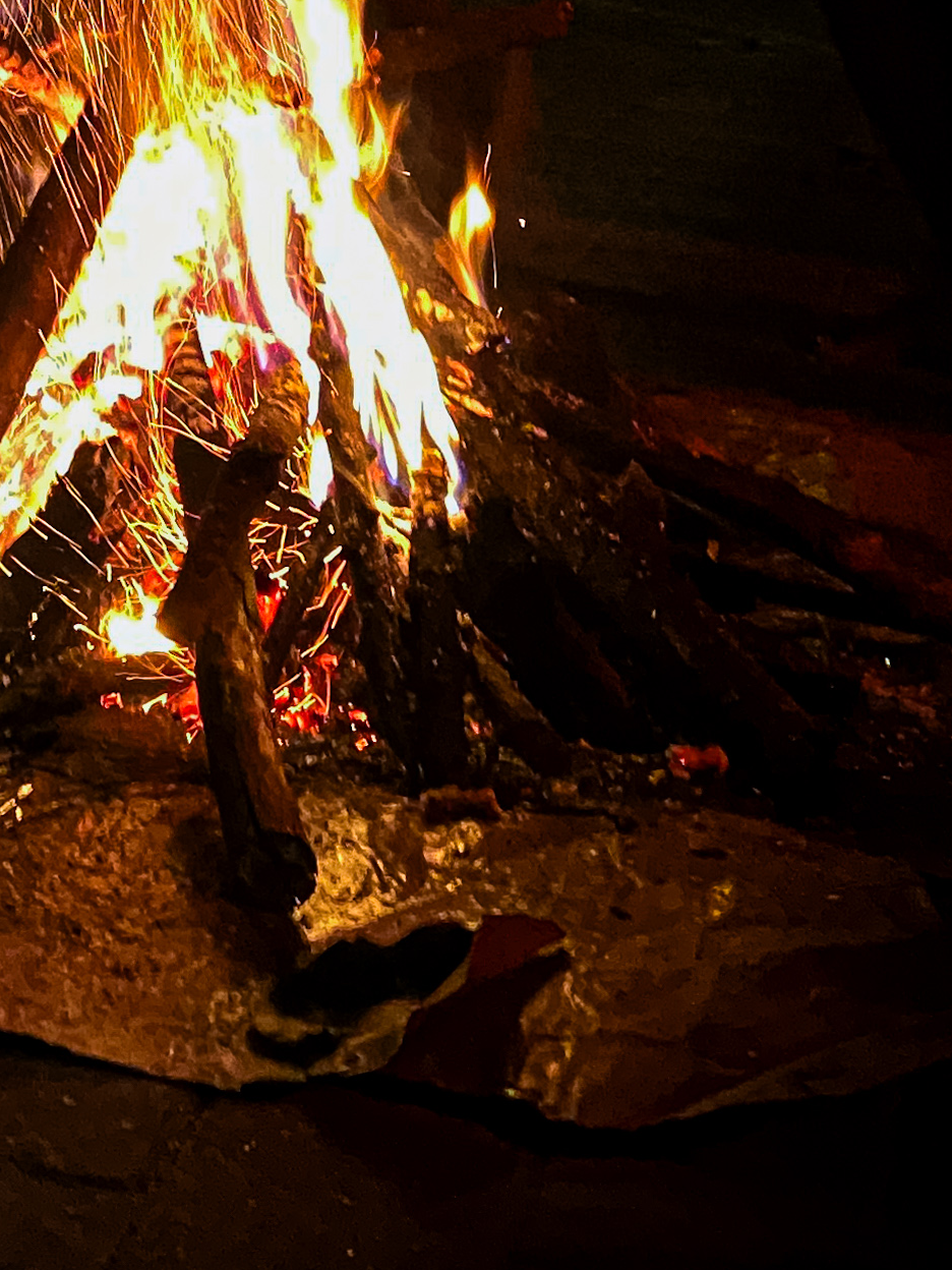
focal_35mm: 83
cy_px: -343
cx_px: 217
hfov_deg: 17.7
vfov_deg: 21.5
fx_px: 3044
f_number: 1.8
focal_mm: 4.25
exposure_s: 1/15
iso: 1000
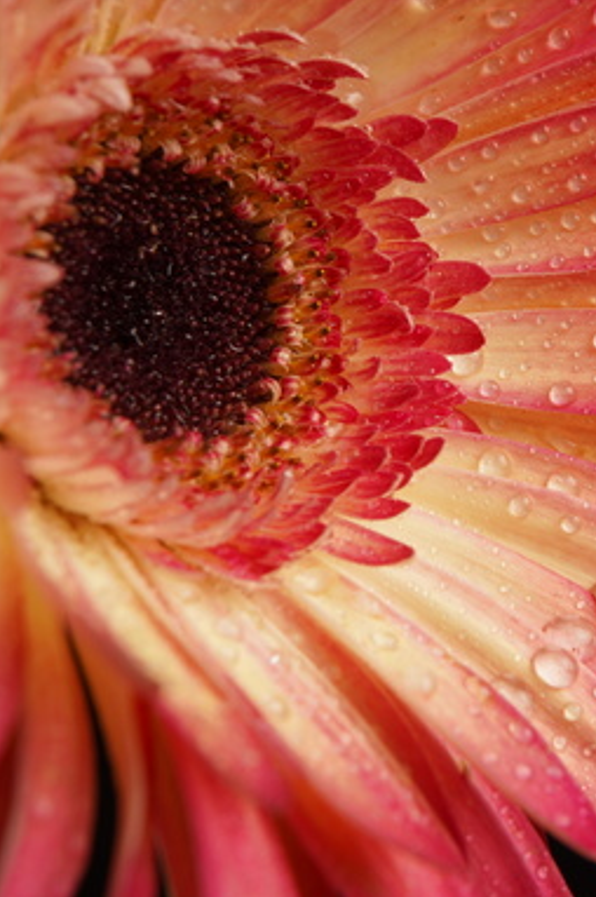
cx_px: 519
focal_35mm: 85
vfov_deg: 23.8
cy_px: 312
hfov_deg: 15.9
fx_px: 2115
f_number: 13
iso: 100
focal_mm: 47
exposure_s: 1/125
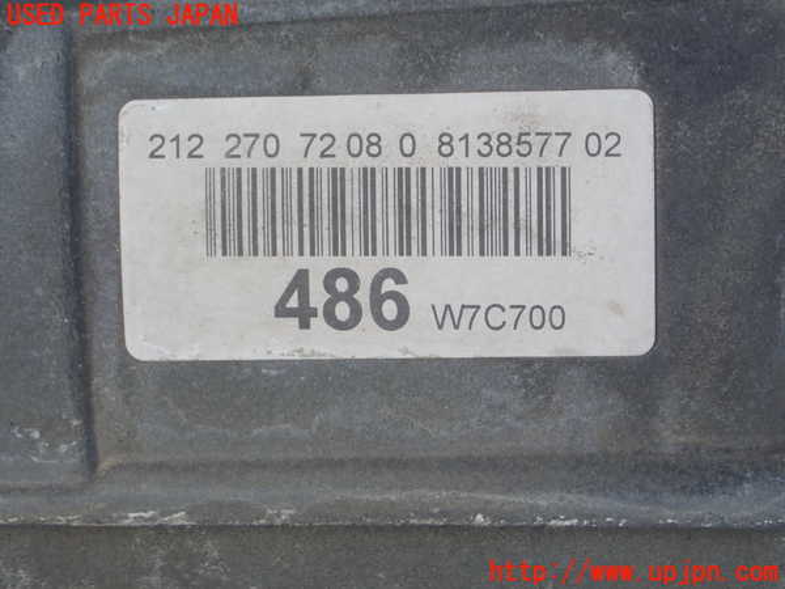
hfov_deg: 26.3
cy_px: 294
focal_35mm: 74
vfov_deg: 19.9
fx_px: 1678
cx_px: 392
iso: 100
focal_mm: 13.47
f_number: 5.6
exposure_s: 1/160
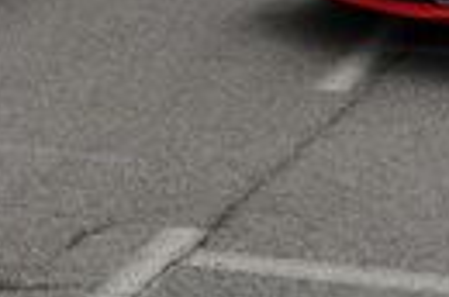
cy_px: -237
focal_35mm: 128
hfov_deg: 15.5
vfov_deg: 10.1
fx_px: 1593
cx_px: -73
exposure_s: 1/250
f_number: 8
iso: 200
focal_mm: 18
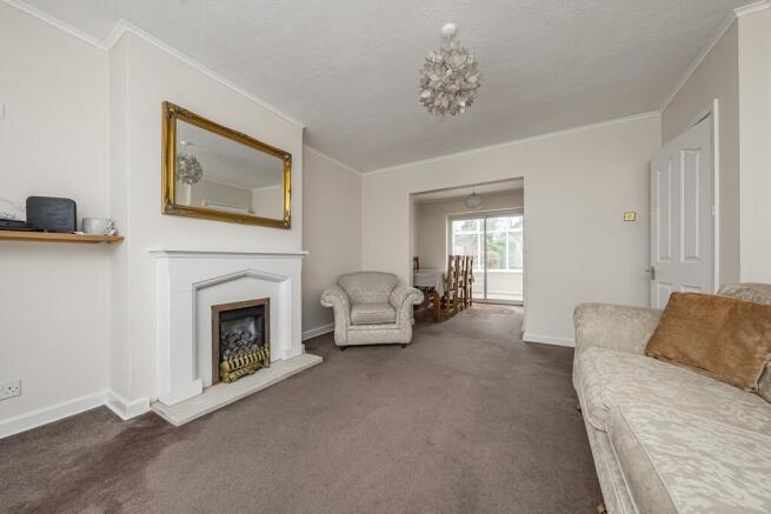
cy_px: 257
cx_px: 386
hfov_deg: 112.6
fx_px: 257
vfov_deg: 90.0
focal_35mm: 12
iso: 320
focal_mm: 12
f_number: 9
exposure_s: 1/20
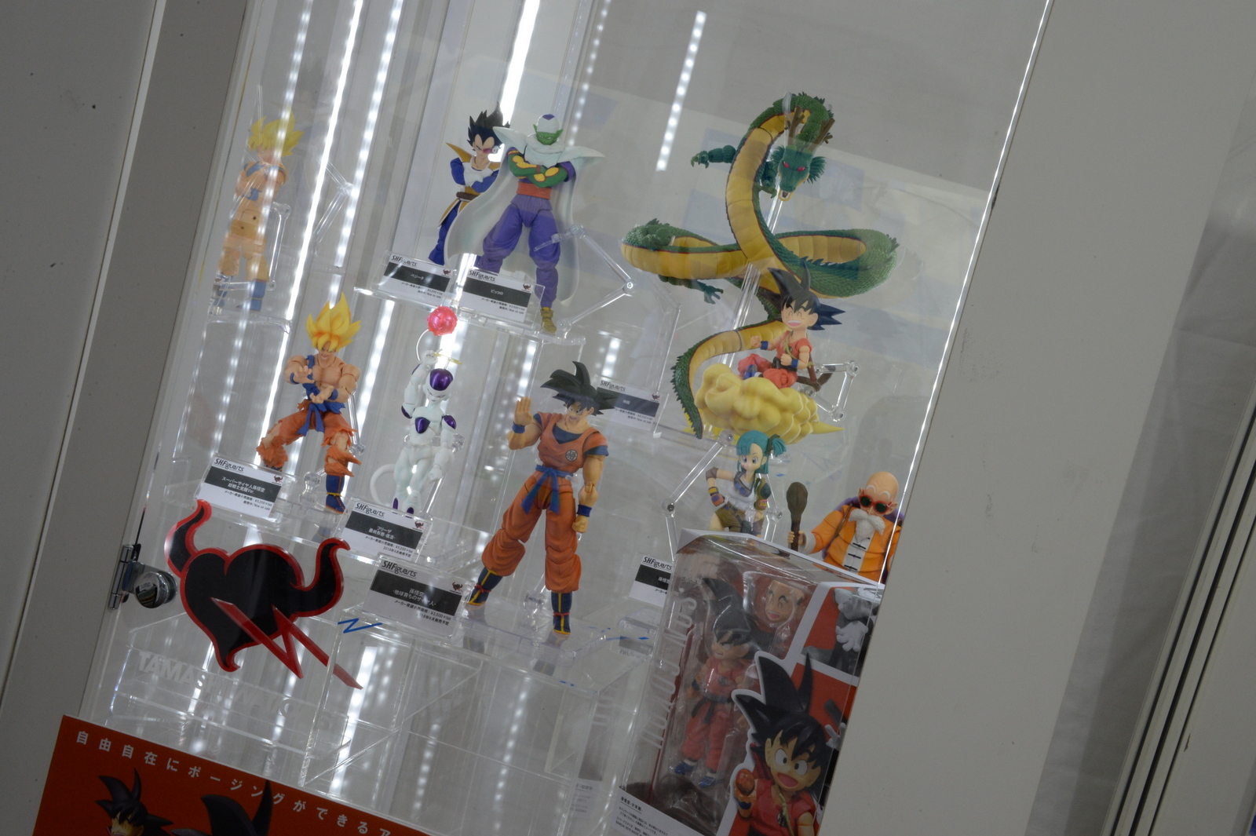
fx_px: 1743
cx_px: 628
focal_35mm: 50
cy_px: 418
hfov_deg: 39.6
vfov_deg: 27.0
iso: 1600
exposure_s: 1/60
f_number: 29
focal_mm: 50
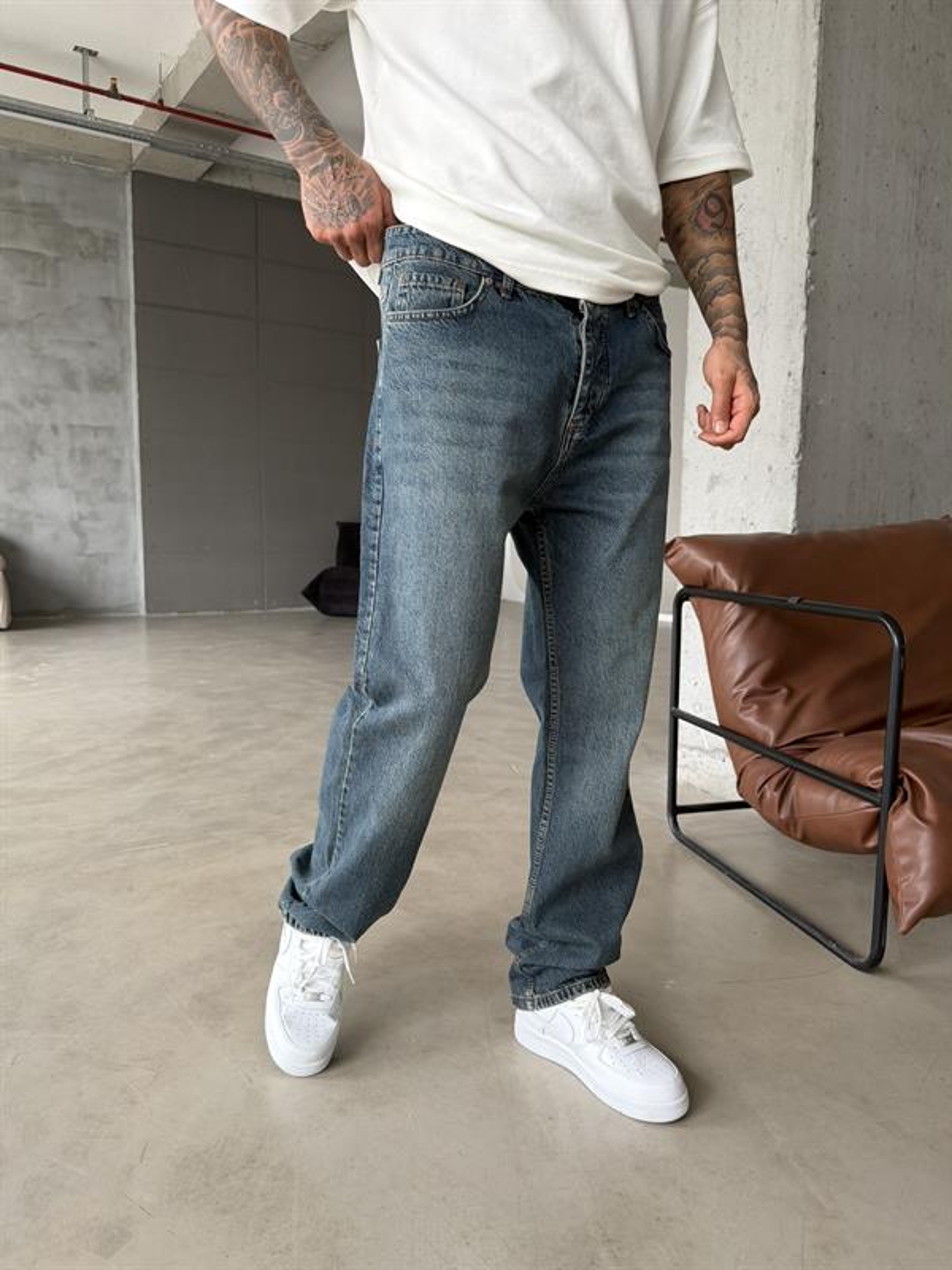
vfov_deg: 71.6
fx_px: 880
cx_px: 476
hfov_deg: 56.8
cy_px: 635
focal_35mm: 24
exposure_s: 1/121
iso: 200
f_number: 1.78
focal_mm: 6.76
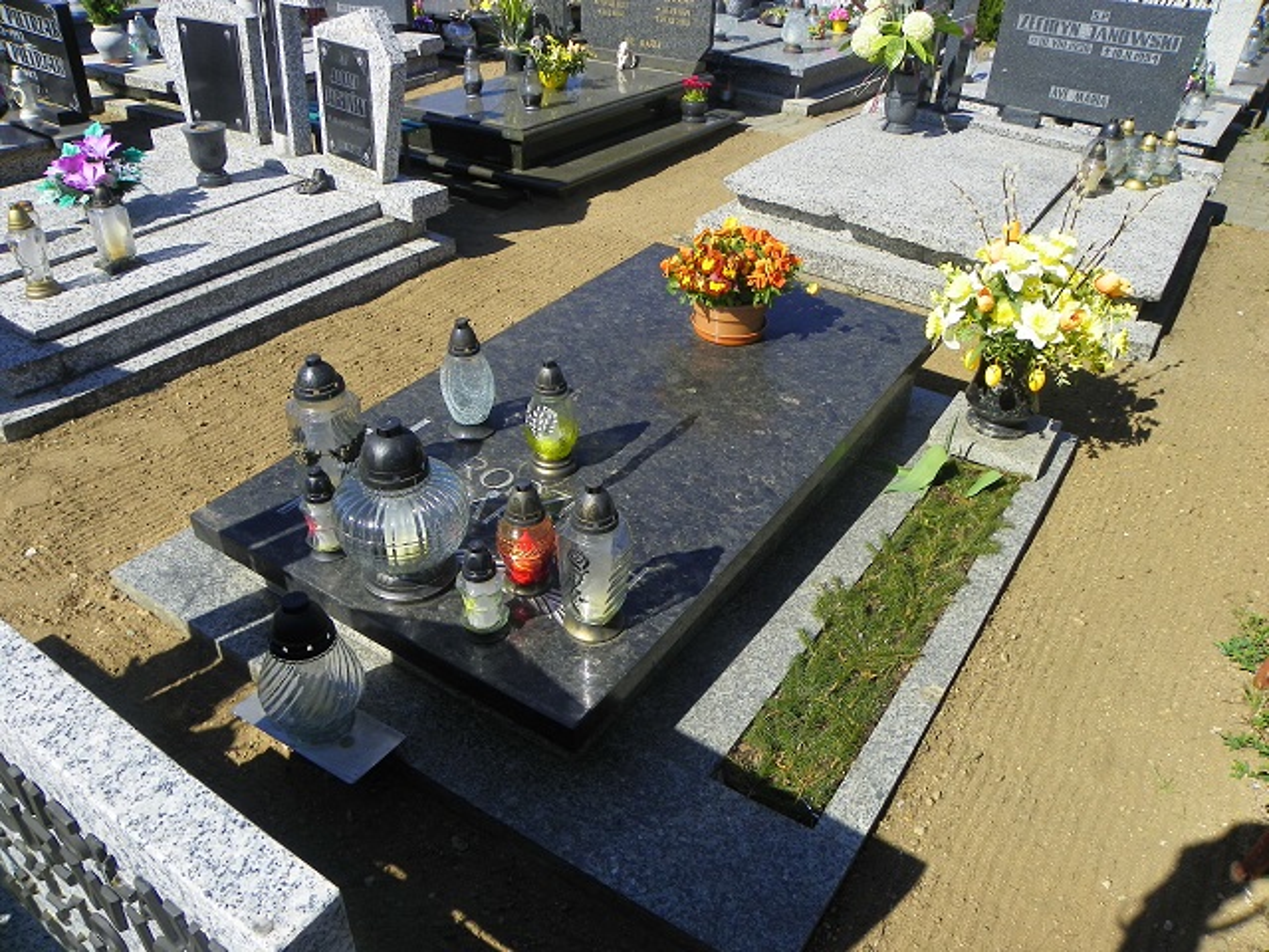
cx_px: 634
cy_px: 476
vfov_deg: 53.1
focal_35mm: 26
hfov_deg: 67.3
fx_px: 953
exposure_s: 1/400
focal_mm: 4.6
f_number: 4.5
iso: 64
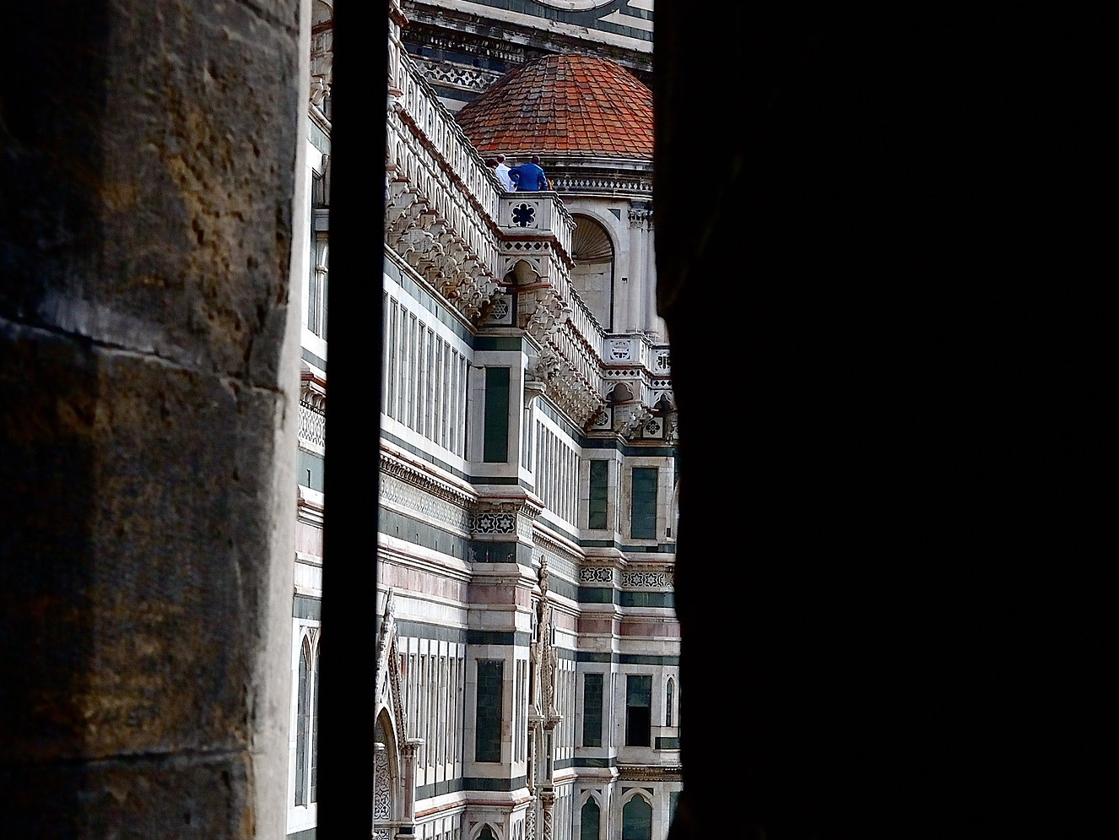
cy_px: 581
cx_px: 525
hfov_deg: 26.7
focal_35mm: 73
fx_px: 2360
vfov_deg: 20.1
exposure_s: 1/400
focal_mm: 28
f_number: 10
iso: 800
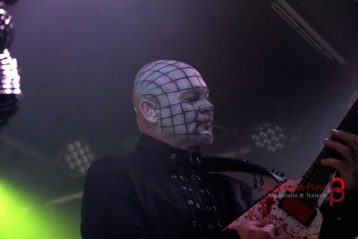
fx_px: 1014
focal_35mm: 102
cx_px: 179
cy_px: 120
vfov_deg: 13.4
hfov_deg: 20.0
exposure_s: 1/80
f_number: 5
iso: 6400
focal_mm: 68
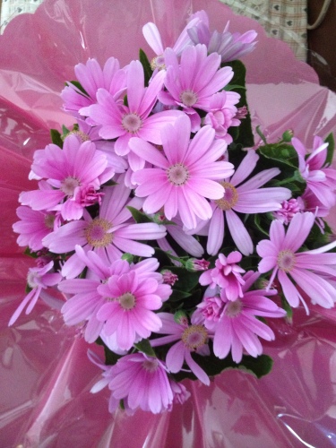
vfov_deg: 52.6
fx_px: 453
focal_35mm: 35
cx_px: 168
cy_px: 224
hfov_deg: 40.7
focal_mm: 4.28
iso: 400
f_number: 2.4
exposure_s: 1/15
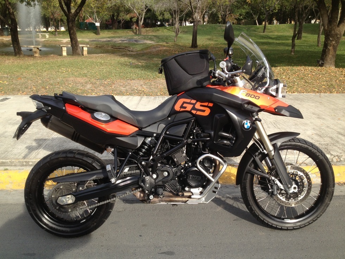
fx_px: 349
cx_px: 172
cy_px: 130
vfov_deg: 40.7
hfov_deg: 52.6
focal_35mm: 35
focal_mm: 4.28
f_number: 2.4
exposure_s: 1/563
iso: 50
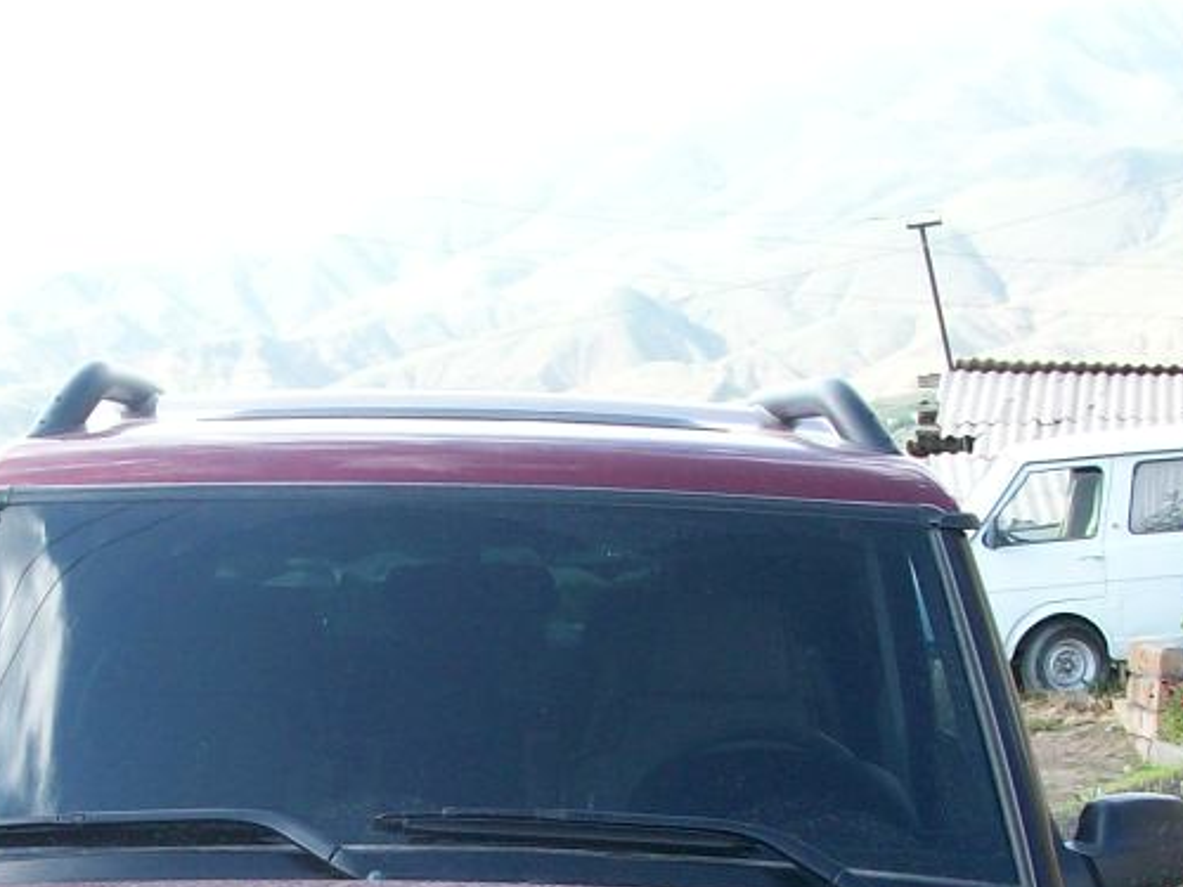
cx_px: 386
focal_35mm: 87
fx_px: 2973
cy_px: 991
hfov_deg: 22.4
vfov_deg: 16.4
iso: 80
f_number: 2.8
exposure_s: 1/181
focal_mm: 5.7
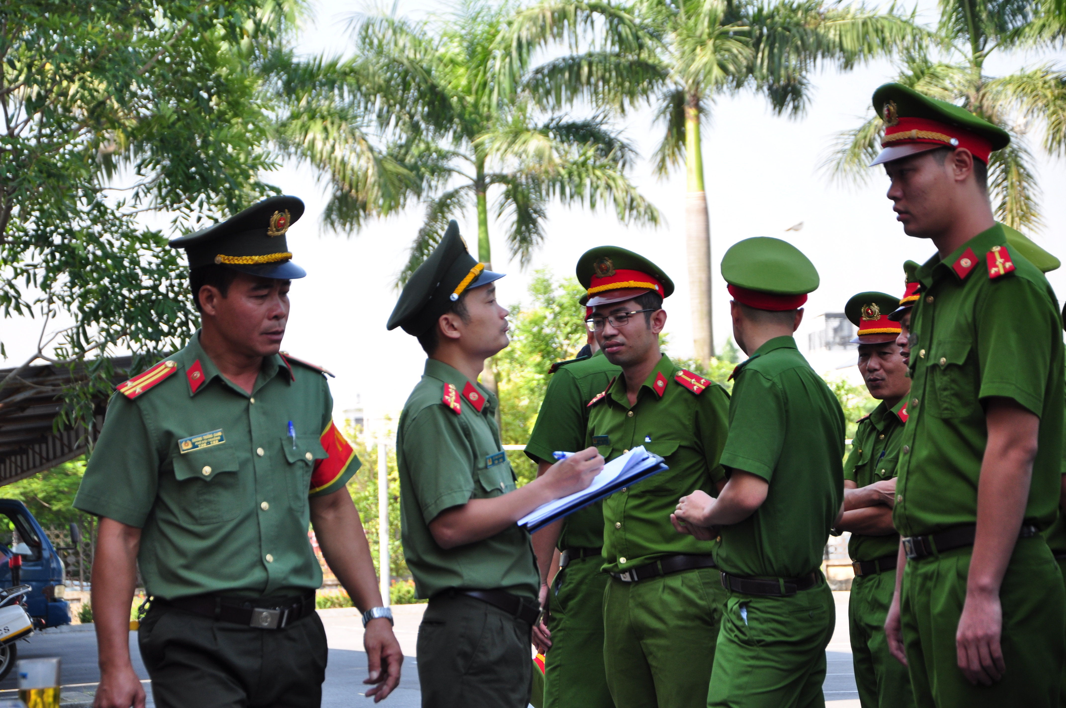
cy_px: 354
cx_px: 533
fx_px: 3105
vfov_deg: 13.0
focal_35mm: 105
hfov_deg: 19.5
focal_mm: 70
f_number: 5.3
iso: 200
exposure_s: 1/200
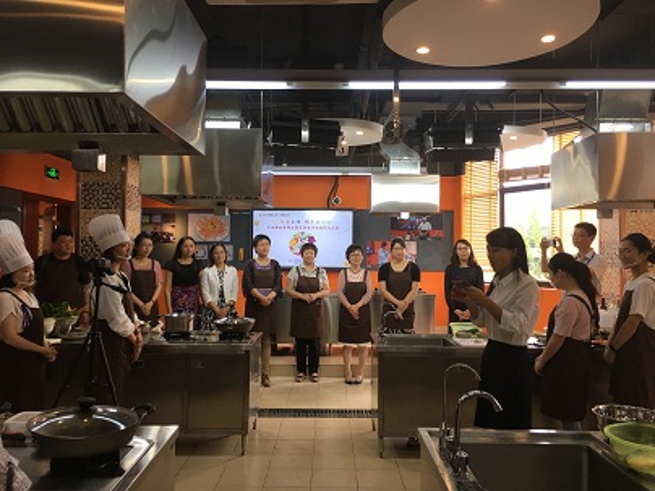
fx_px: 549
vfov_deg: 48.2
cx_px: 328
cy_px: 246
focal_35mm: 29
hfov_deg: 61.7
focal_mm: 4.15
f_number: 2.2
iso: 25
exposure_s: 1/33
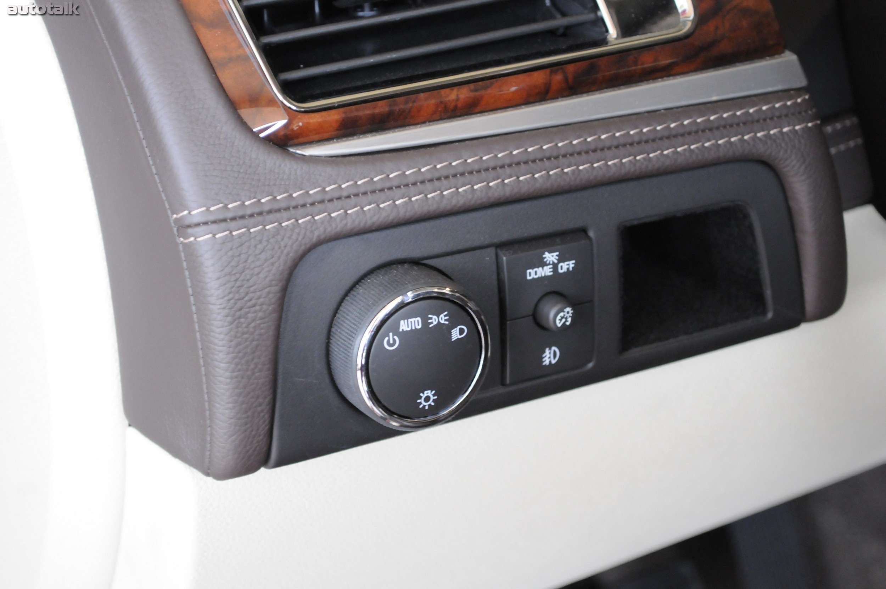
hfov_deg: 27.0
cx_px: 443
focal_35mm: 75
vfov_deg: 18.1
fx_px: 1844
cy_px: 294
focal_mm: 50
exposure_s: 1/40
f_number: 5.6
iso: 2000
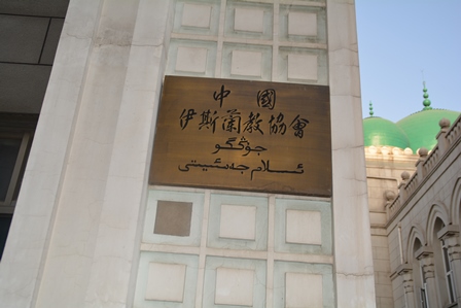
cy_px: 154
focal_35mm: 42
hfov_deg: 46.4
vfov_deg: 31.9
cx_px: 230
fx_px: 538
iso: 100
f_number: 5
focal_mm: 28
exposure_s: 1/200
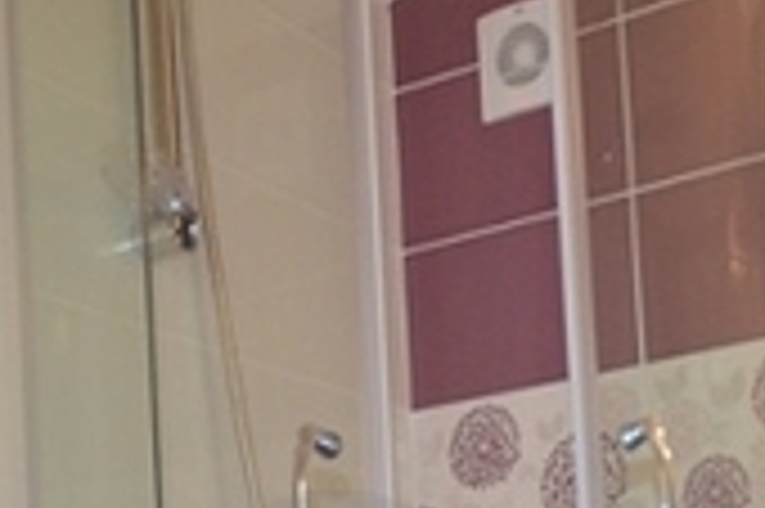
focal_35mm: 64
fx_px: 1359
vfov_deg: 19.2
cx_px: 713
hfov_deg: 29.9
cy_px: 706
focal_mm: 10
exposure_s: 1/60
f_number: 4
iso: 1250
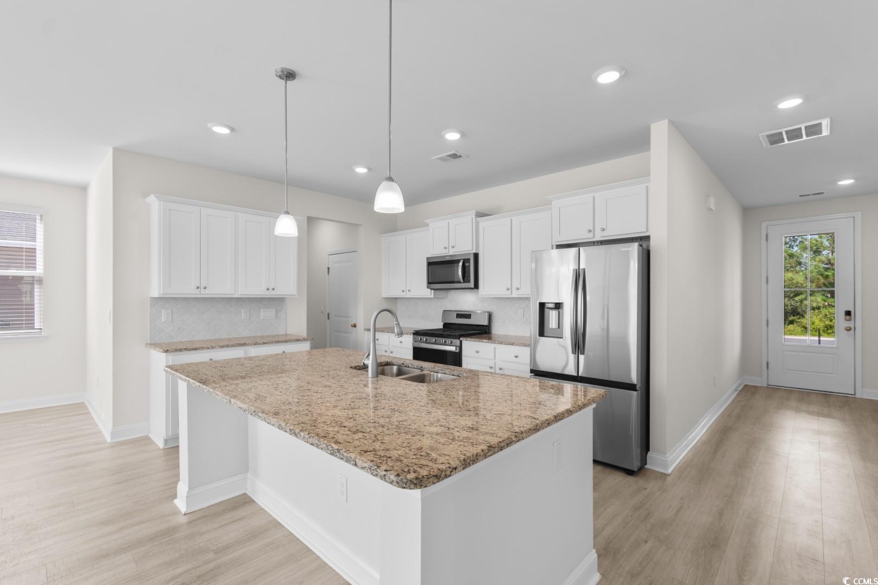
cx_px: 439
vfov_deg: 77.3
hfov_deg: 100.4
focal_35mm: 15
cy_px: 292
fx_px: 366
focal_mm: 10
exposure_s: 1/3
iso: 100
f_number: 4.5
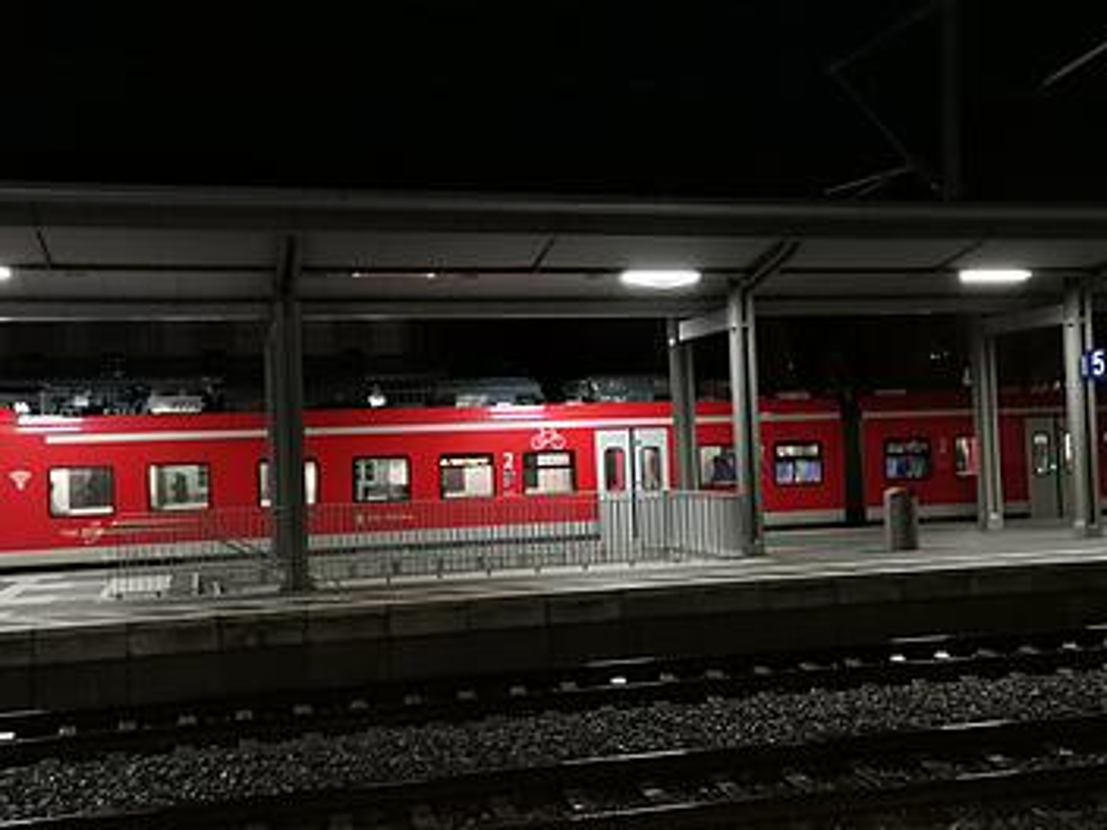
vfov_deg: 36.8
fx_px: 1247
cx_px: 554
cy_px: 415
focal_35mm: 39
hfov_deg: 47.9
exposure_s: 1/25
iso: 1250
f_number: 1.8
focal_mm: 4.75
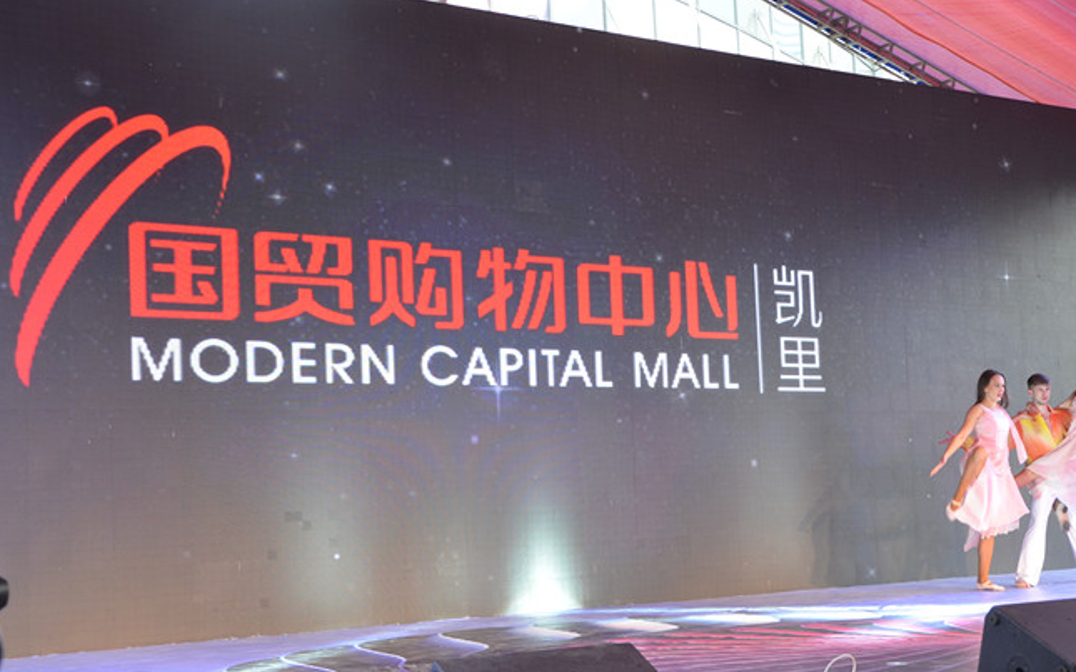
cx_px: 622
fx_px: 1554
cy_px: 408
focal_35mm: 53
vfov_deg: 24.4
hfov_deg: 38.1
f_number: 4.5
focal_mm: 28
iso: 400
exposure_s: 1/80
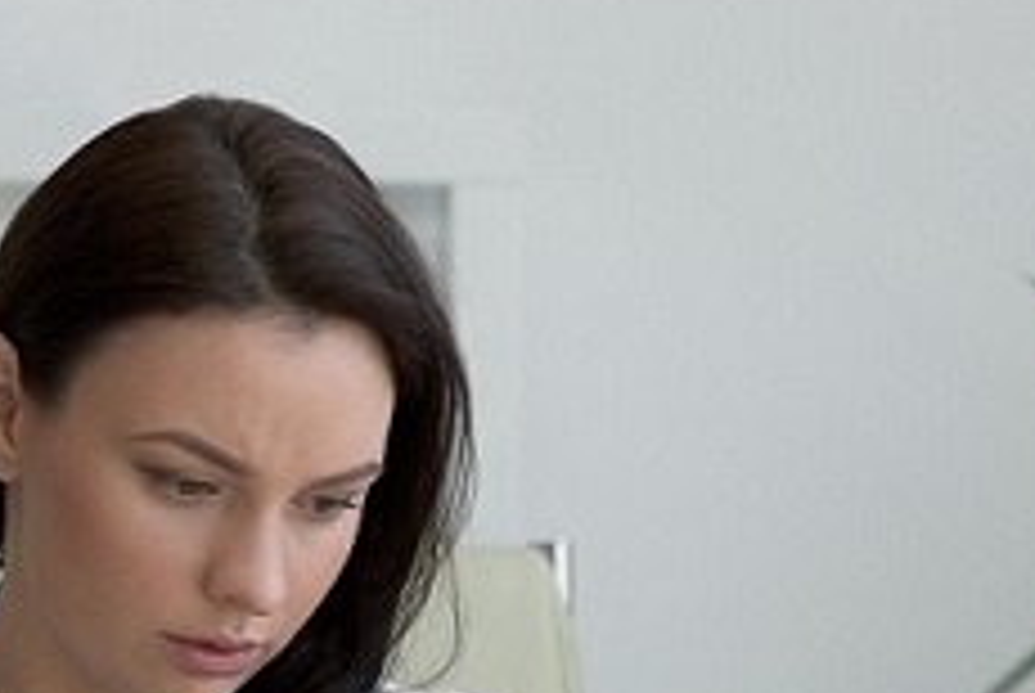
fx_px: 9298
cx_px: 333
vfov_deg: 4.3
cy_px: 886
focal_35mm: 323
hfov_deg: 6.4
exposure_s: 1/160
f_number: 2.5
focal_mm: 85
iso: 64
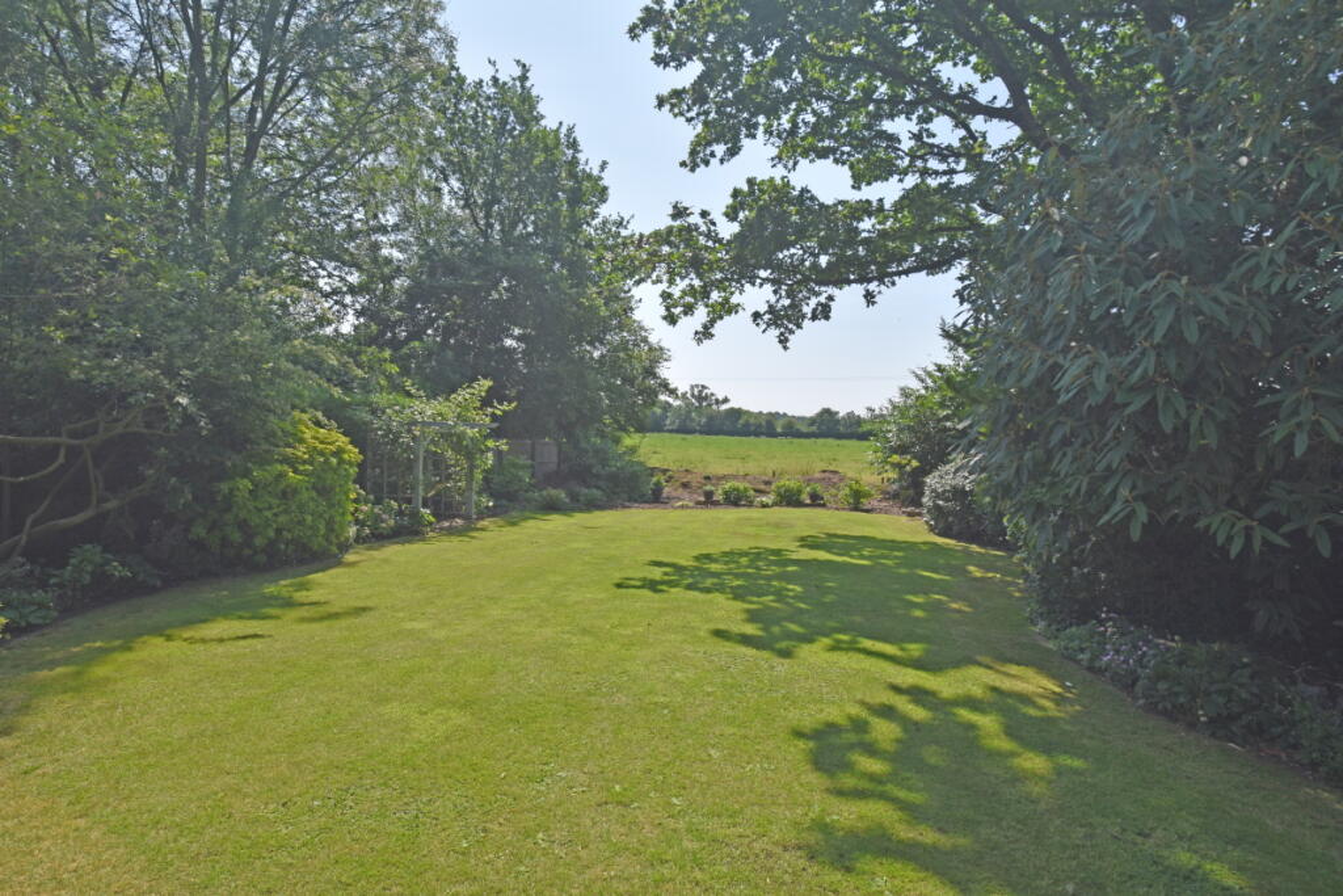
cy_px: 448
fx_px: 644
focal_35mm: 17
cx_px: 672
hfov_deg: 92.4
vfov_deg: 69.7
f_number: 8
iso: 100
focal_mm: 11.5
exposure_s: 1/250
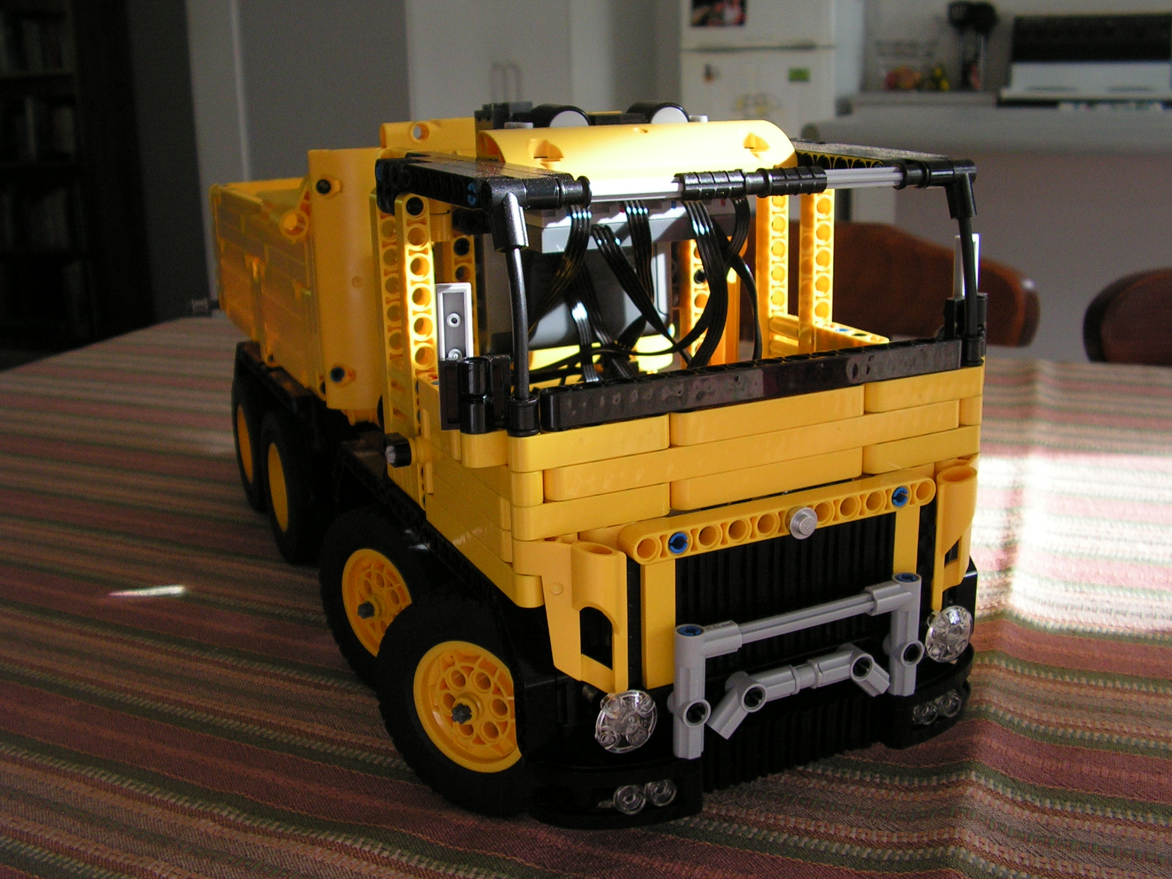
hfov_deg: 51.4
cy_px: 440
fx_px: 1219
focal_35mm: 36
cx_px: 586
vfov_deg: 39.7
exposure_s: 1/40
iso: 125
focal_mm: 6
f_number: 3.2
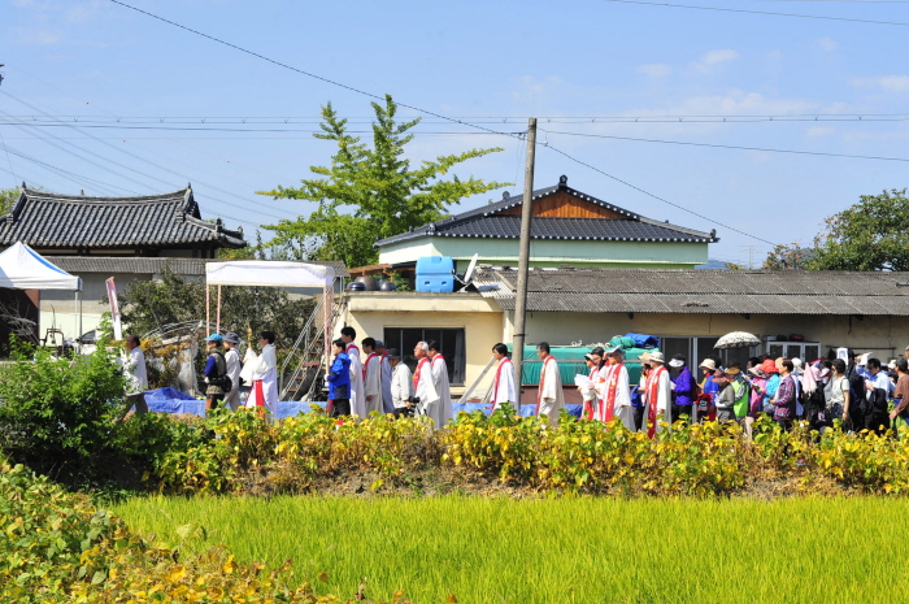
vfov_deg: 15.8
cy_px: 302
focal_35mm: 86
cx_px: 454
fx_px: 2169
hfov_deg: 23.7
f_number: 11
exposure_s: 1/250
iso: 200
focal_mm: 86
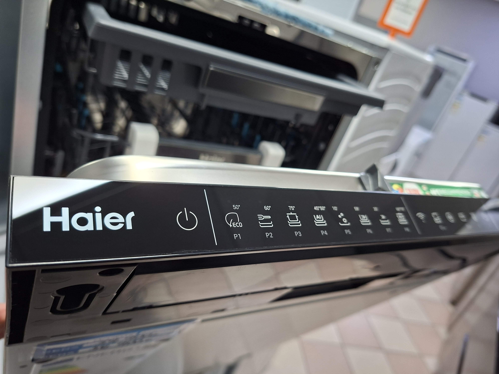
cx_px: 250
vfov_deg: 58.9
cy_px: 187
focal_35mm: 23
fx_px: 332
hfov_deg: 73.9
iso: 250
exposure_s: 1/50
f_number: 1.8
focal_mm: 5.54
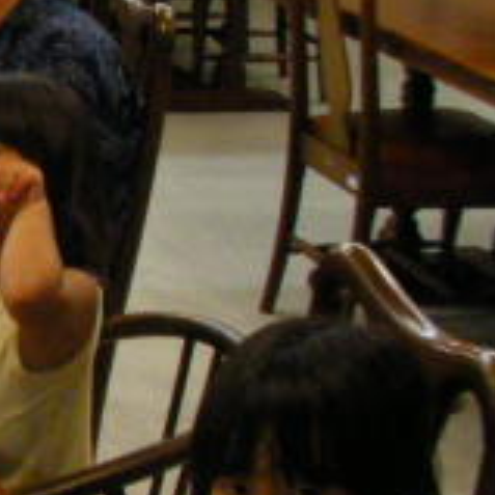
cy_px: 240
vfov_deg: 12.9
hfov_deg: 11.7
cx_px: -476
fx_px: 2184
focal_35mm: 135
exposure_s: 1/12.6
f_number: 3.5
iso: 400
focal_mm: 6.3
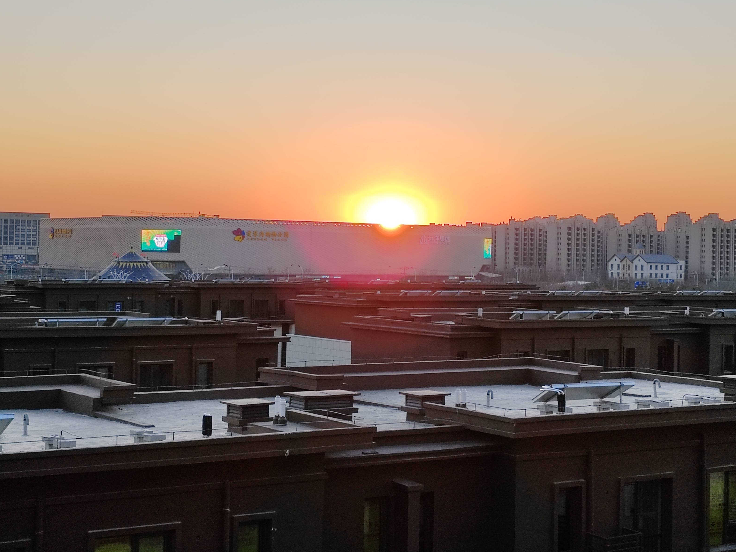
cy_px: 245
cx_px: 367
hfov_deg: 29.0
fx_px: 1424
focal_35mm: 67
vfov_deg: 21.9
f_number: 1.8
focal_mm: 6.14
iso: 50
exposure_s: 1/324
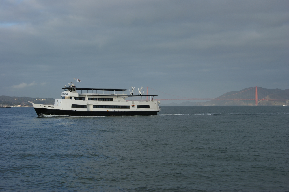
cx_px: 144
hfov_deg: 29.9
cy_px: 96
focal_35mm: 68
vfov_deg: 20.1
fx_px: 541
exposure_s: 1/125
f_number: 13
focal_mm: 45
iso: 100
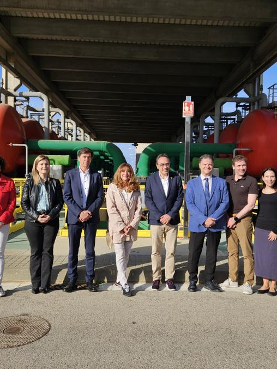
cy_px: 186
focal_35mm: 31
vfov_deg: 58.3
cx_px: 138
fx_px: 331
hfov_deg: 45.5
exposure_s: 1/1533
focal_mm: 5.4
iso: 25
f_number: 1.8
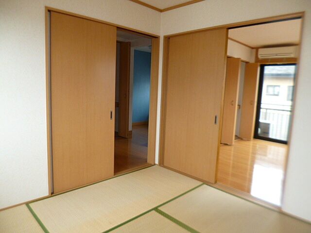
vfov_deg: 56.8
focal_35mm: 24
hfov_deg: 71.6
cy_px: 116
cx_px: 156
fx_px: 216
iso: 160
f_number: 2.5
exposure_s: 1/60
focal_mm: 4.3
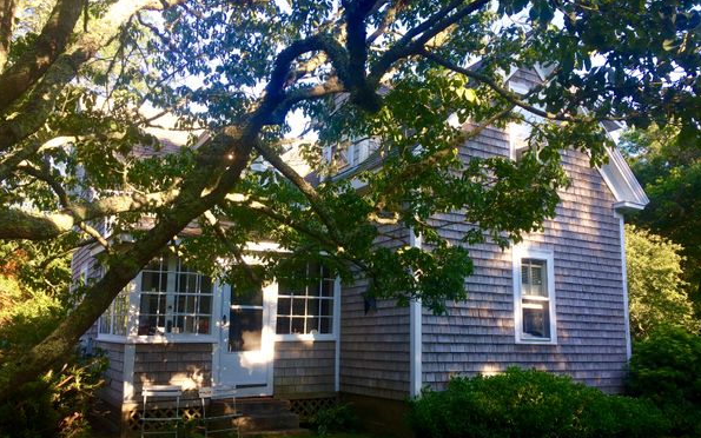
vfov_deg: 40.4
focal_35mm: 31
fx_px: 592
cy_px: 260
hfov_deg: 61.2
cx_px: 351
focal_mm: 4.15
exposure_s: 1/175
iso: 32
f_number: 2.2
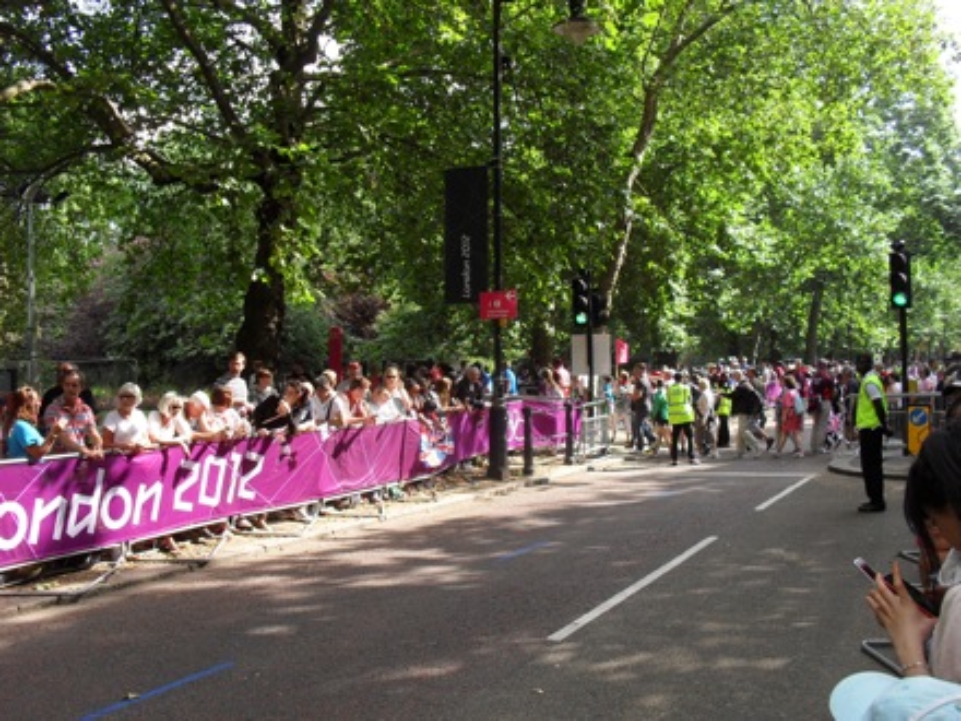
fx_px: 972
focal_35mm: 35
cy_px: 360
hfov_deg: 52.6
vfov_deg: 40.7
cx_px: 480
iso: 100
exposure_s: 1/250
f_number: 3.2
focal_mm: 6.3
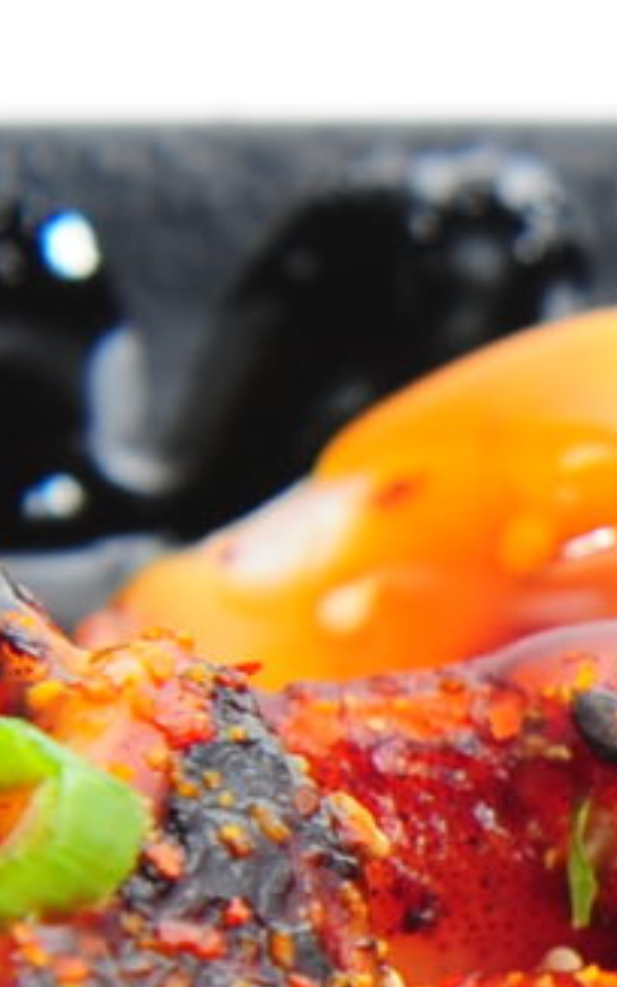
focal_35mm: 352
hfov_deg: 3.7
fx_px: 9462
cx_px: 1267
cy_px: 928
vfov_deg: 6.0
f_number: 5.6
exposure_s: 1/25
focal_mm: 44
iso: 200
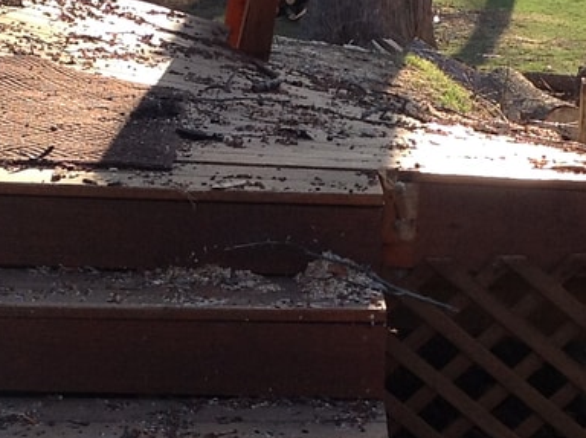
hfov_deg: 16.1
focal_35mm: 122
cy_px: 235
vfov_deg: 12.1
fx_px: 2063
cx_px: 367
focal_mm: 4.28
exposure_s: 1/458
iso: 80
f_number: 2.4
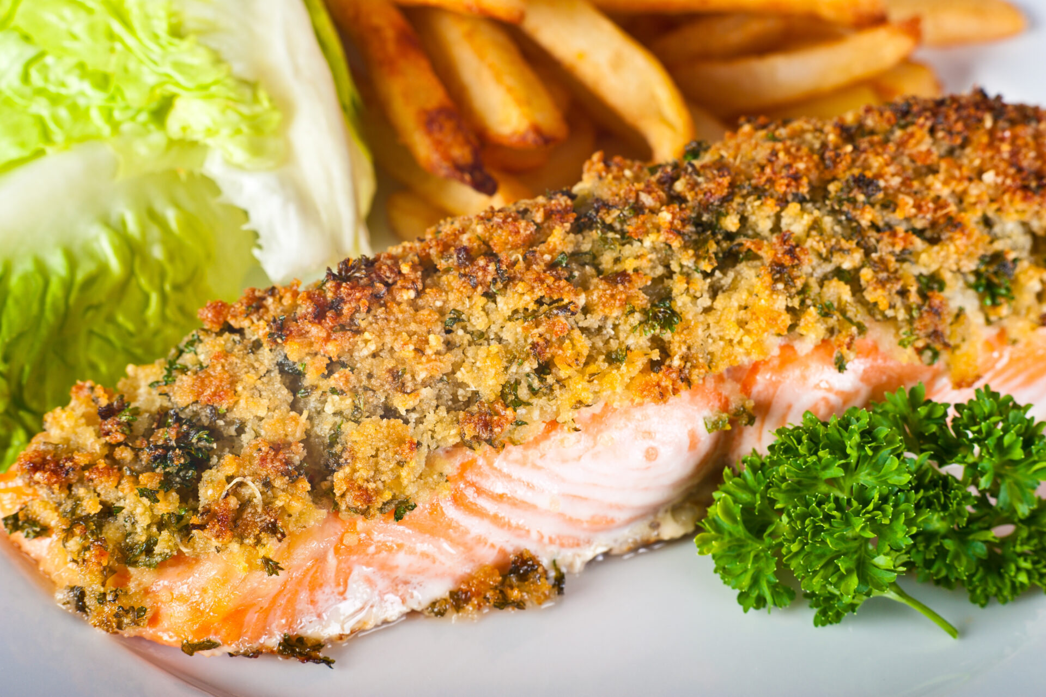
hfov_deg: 23.9
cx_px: 523
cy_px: 348
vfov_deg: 16.1
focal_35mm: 85
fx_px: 2468
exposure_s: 1/250
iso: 200
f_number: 13
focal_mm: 85
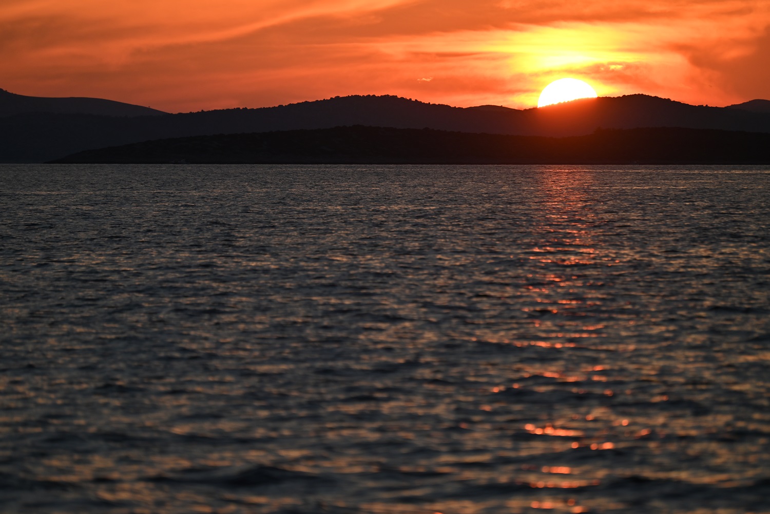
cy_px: 257
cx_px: 385
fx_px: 6418
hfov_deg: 6.9
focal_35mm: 300
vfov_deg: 4.6
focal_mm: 300
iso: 220
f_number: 5.6
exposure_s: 1/1000
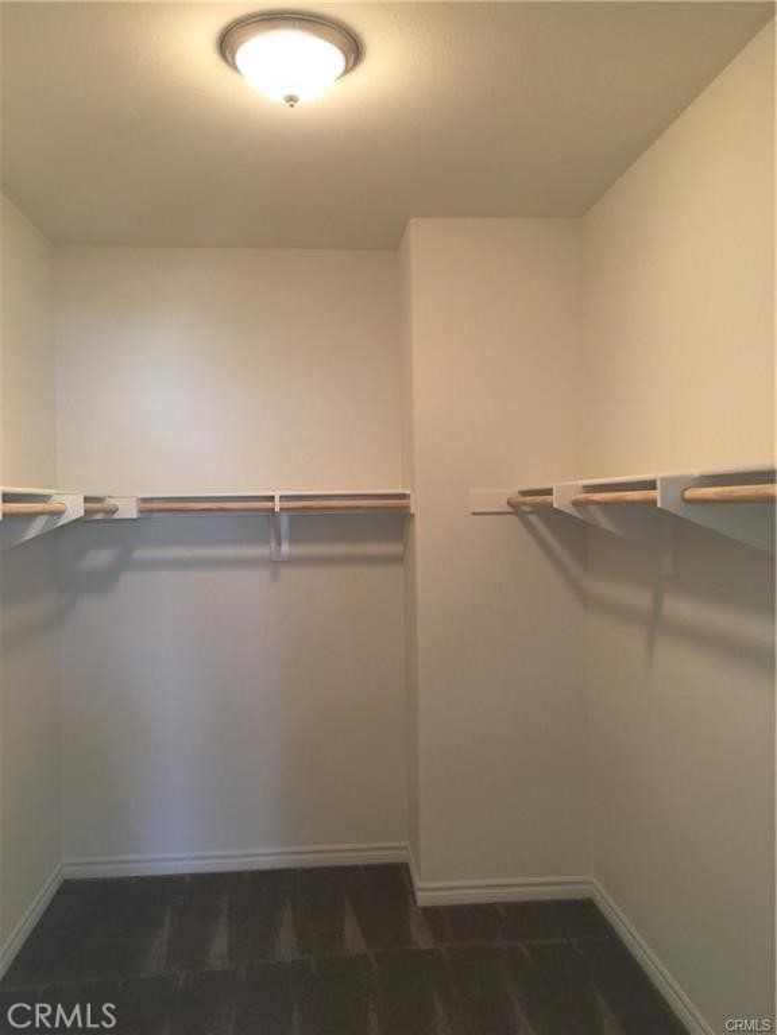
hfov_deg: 48.2
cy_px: 518
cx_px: 388
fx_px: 868
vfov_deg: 61.7
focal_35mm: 29
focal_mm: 4.15
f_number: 2.2
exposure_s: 1/17
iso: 100
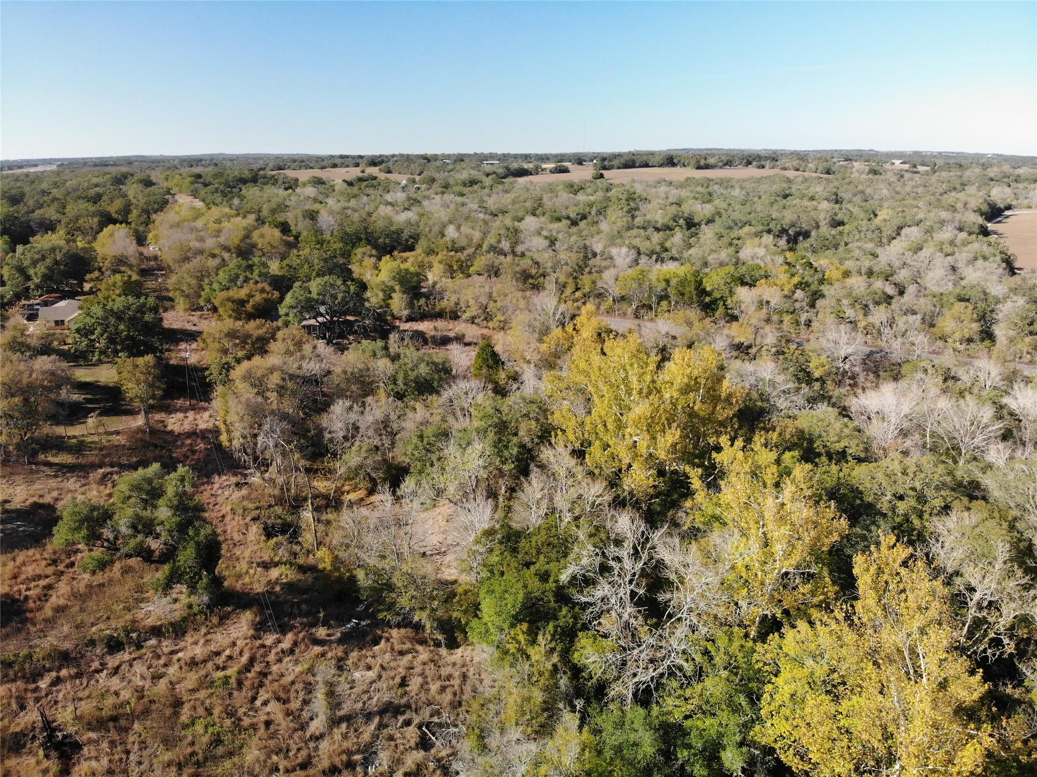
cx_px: 518
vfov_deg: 56.8
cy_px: 388
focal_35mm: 24
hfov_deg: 71.6
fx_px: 719
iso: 400
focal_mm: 4.5
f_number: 2.8
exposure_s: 1/320
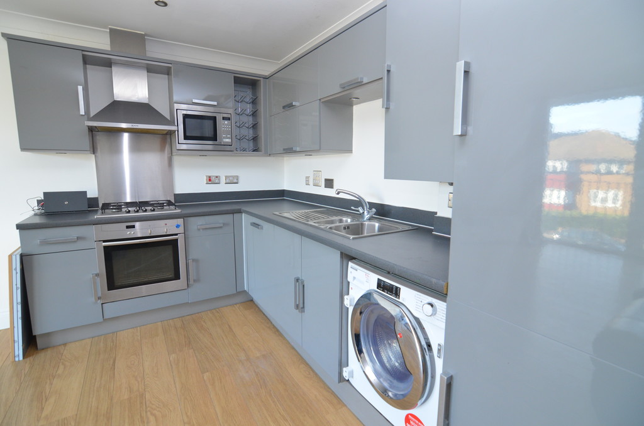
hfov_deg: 95.1
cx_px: 322
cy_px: 213
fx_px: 295
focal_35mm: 16
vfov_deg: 71.8
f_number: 4
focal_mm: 11
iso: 800
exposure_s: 1/60
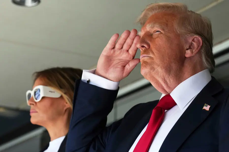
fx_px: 668
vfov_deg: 13.0
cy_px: 76
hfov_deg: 19.5
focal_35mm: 105
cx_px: 114
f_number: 4
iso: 640
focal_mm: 70
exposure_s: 1/2000
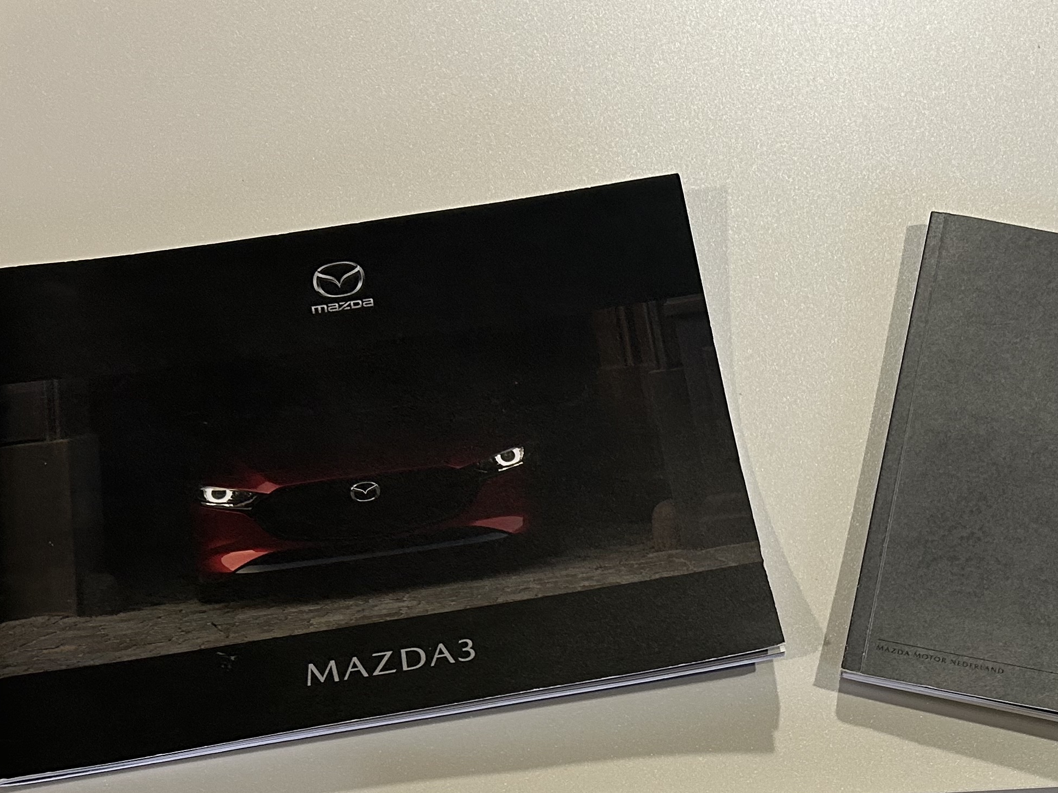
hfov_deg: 35.0
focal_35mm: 54
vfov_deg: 25.8
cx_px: 758
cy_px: 769
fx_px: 1651
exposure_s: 1/60
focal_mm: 5.7
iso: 160
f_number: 1.5
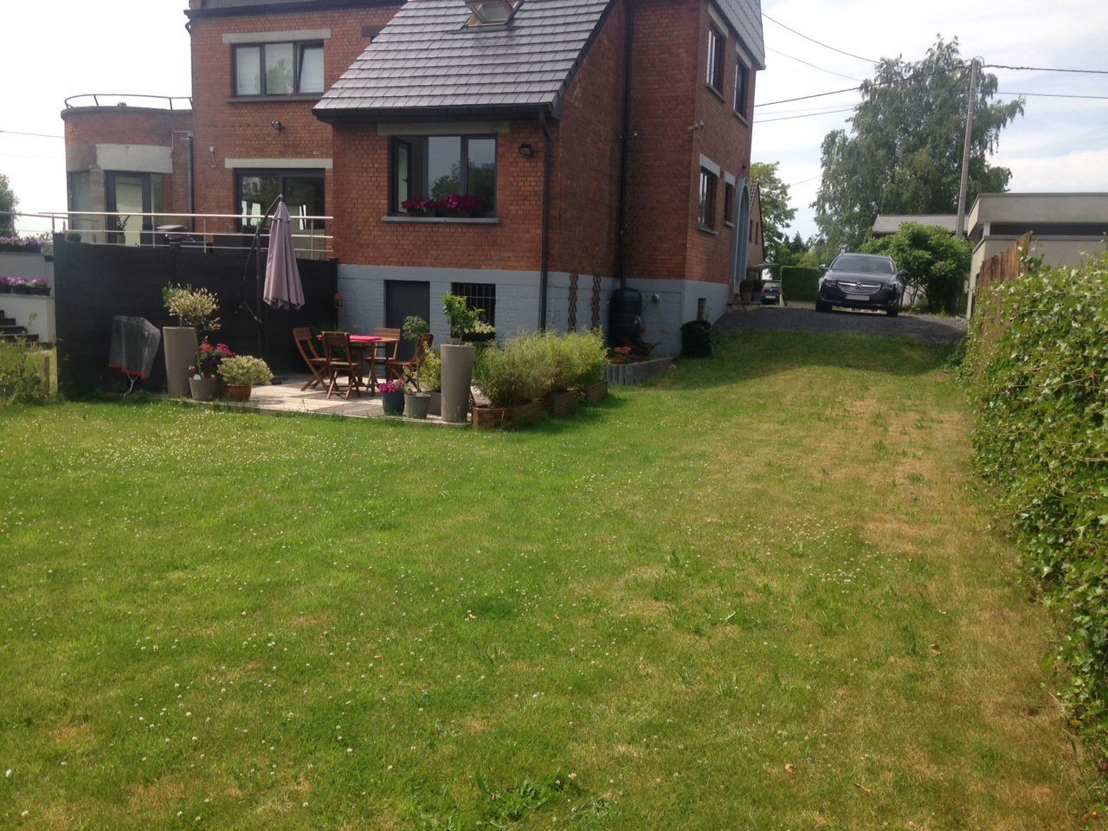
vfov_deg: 42.9
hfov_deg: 55.4
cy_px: 416
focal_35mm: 33
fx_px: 1056
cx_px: 554
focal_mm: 4.12
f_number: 2.4
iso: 50
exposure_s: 1/1063
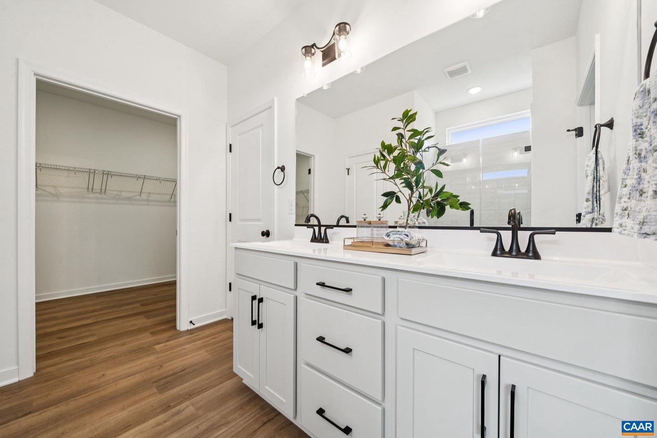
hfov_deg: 108.3
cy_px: 219
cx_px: 328
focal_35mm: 13
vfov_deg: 85.4
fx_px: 237
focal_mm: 13
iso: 160
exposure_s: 1/15
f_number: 8
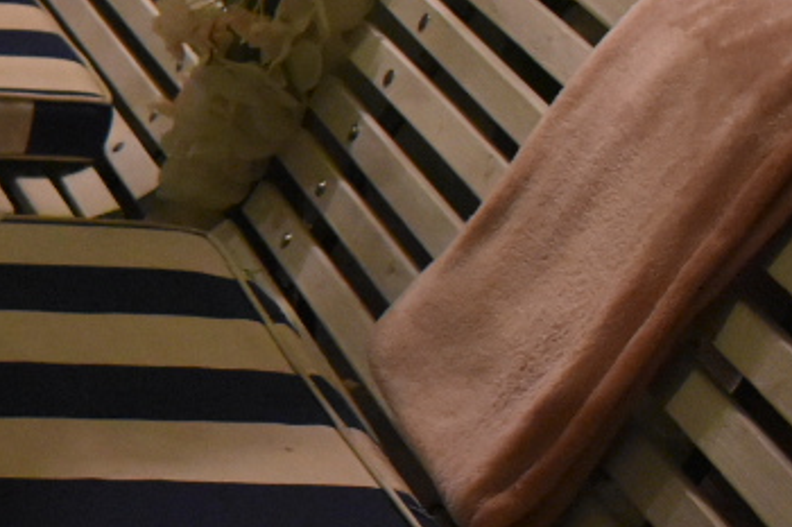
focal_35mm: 125
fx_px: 2749
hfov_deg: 13.9
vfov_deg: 10.9
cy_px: 102
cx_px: -787
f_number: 3.5
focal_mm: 18
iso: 3200
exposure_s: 1/25
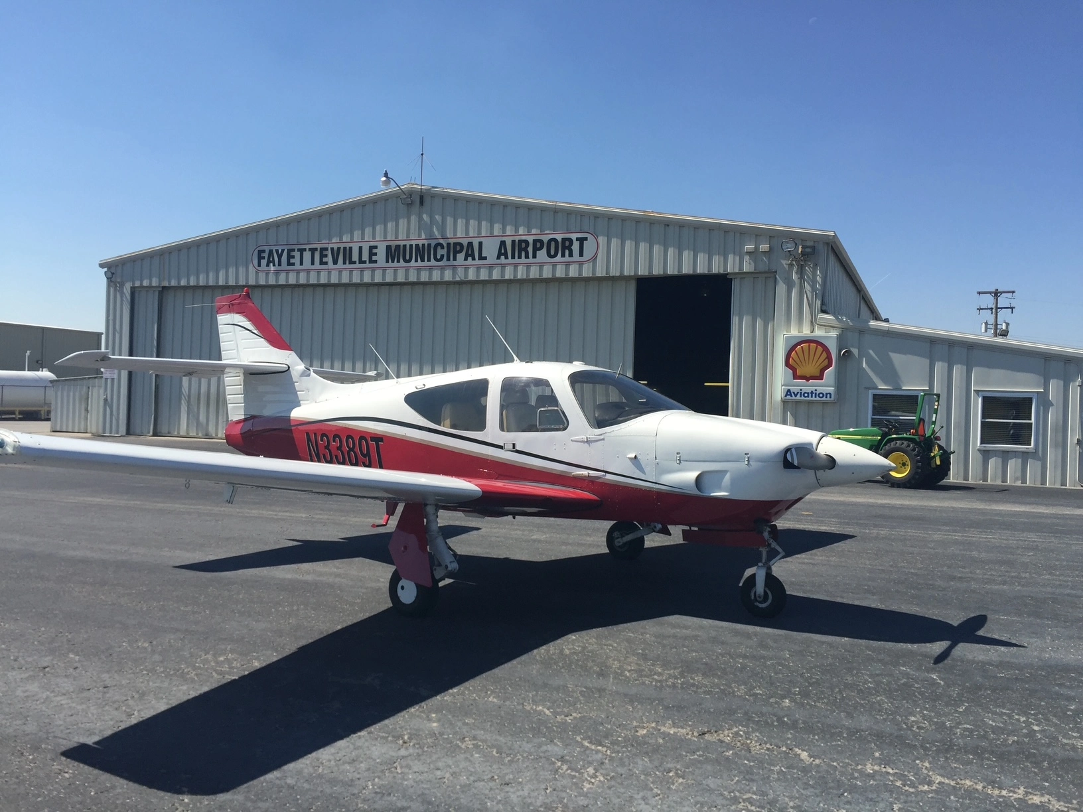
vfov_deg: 48.2
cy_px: 406
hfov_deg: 61.7
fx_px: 907
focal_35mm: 29
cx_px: 542
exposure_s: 1/2198
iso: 32
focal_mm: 4.15
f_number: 2.2
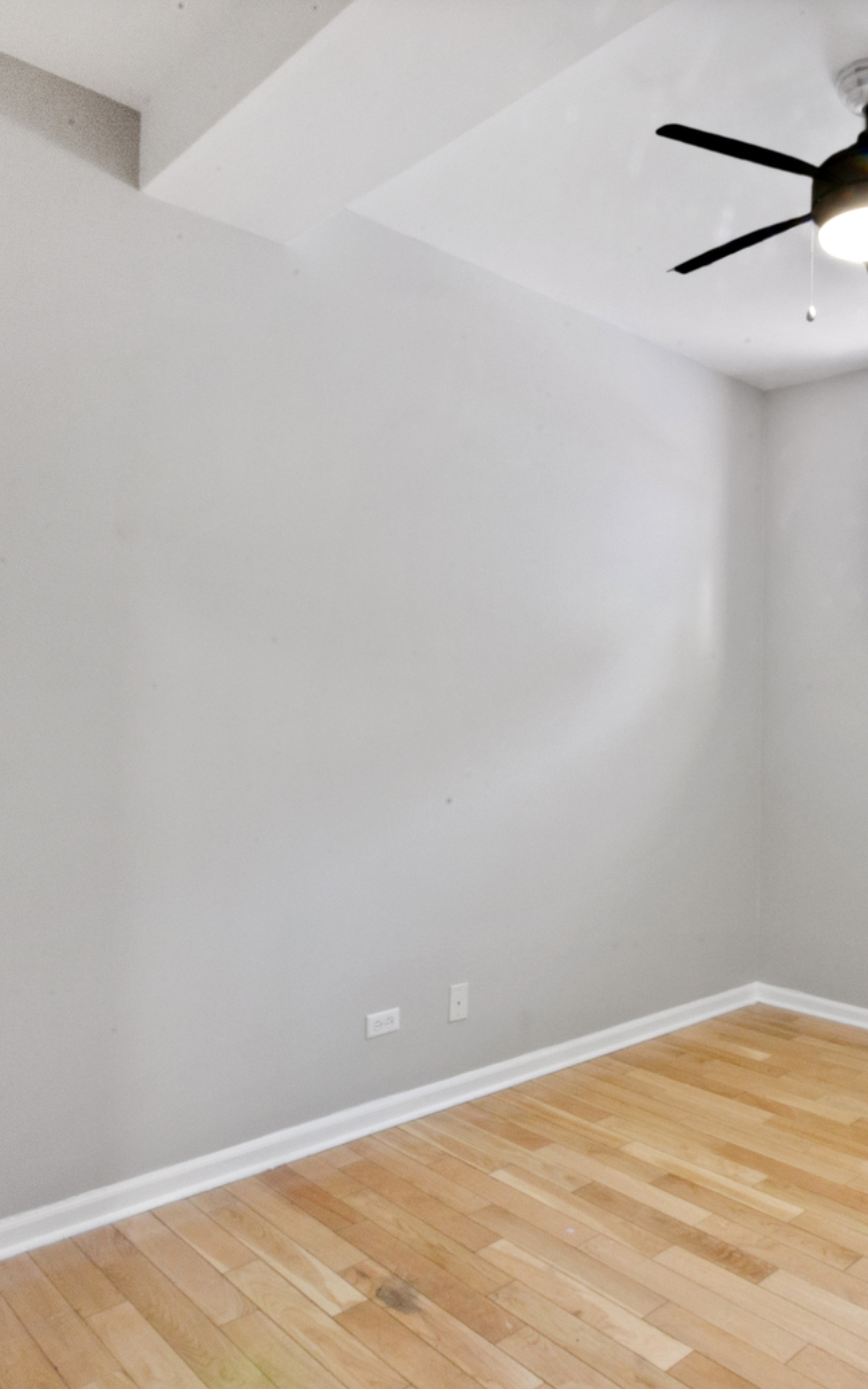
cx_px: 599
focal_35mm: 24
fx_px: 909
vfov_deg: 74.8
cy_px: 718
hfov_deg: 49.9
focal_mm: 10
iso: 100
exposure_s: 4
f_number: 22
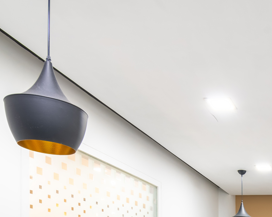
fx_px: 370
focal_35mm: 46
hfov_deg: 32.3
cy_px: 270
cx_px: 337
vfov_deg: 28.0
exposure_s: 1/25
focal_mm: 16
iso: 250
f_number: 9
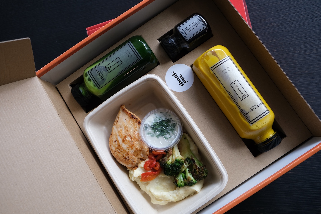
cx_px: 160
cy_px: 107
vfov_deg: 45.0
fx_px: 259
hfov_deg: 63.7
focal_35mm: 29
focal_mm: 19.6
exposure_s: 1/60
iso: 400
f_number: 4
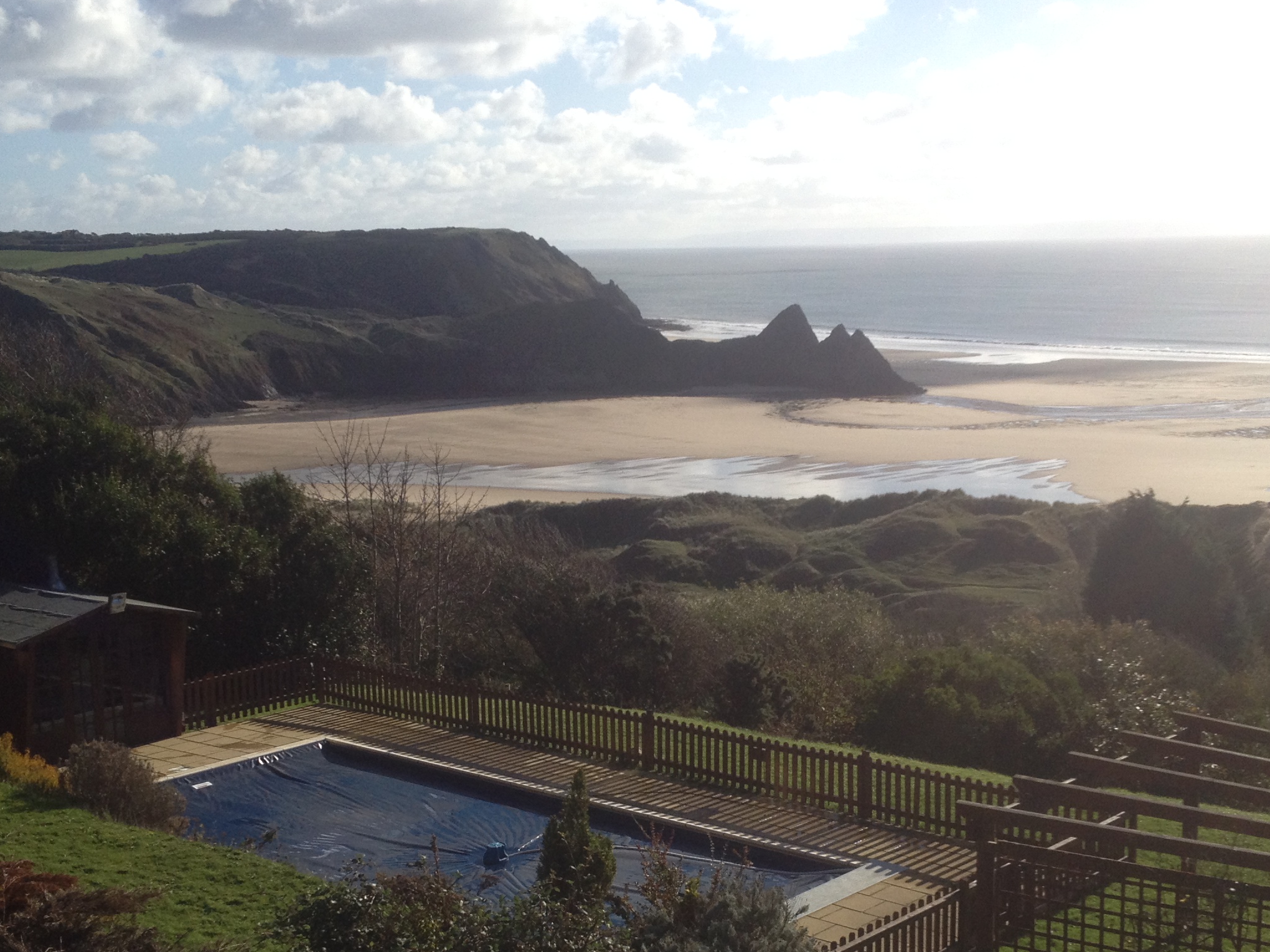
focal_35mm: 56
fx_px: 2055
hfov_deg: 34.3
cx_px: 642
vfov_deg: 25.9
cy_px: 666
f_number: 2.4
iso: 50
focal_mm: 4.28
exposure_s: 1/2404
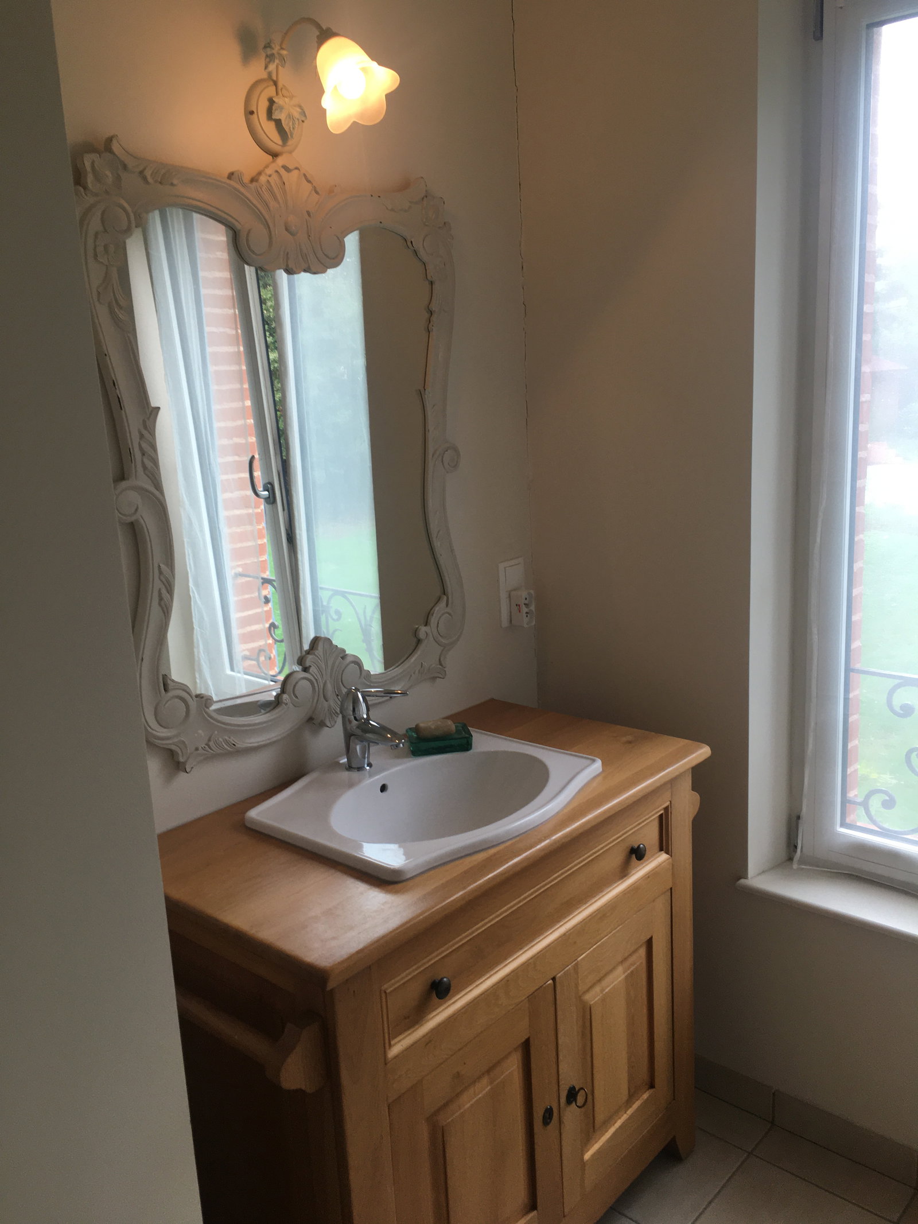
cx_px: 459
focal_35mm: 29
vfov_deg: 61.7
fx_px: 1025
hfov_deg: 48.2
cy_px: 612
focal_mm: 4.15
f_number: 2.2
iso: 40
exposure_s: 1/100
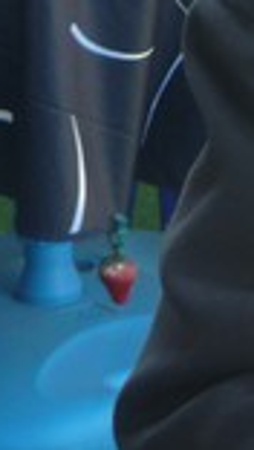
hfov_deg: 3.6
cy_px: 46
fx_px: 3847
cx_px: 886
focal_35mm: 322
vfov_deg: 6.7
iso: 100
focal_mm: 12.2
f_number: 4.6
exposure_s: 1/40
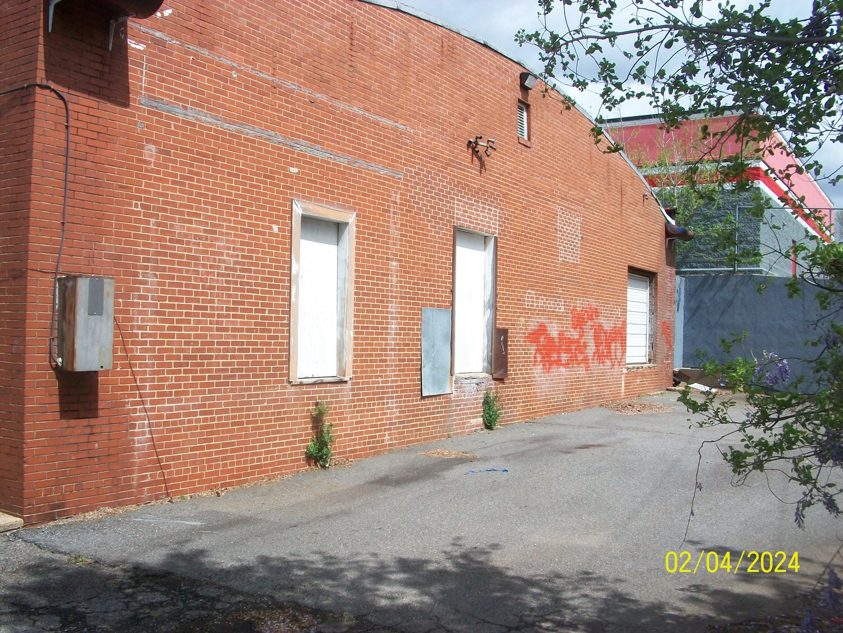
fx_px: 828
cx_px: 422
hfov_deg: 54.0
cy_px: 316
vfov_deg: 41.8
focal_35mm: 34
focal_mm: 5.7
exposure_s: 1/400
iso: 80
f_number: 5.5
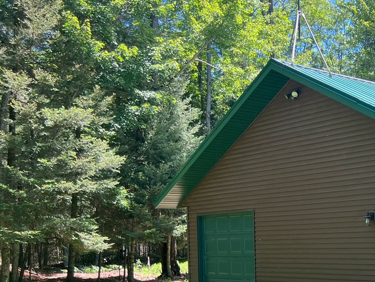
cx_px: 389
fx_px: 607
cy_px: 230
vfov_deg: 25.6
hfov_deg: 31.3
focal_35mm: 56
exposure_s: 1/361
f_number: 1.5
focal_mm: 5.7
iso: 50
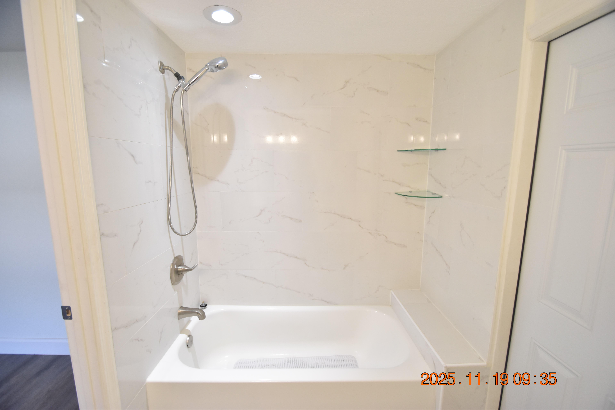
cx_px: 308
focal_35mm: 15
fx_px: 256
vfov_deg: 77.3
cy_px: 205
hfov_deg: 100.4
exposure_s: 1/125
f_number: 3.5
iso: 800
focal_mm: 10
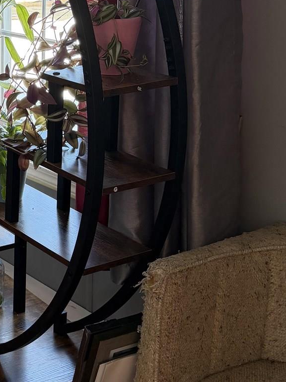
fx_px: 793
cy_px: 49
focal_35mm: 72
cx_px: -123
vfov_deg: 26.3
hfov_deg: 18.5
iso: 160
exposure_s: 1/222
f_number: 1.78
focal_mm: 6.76
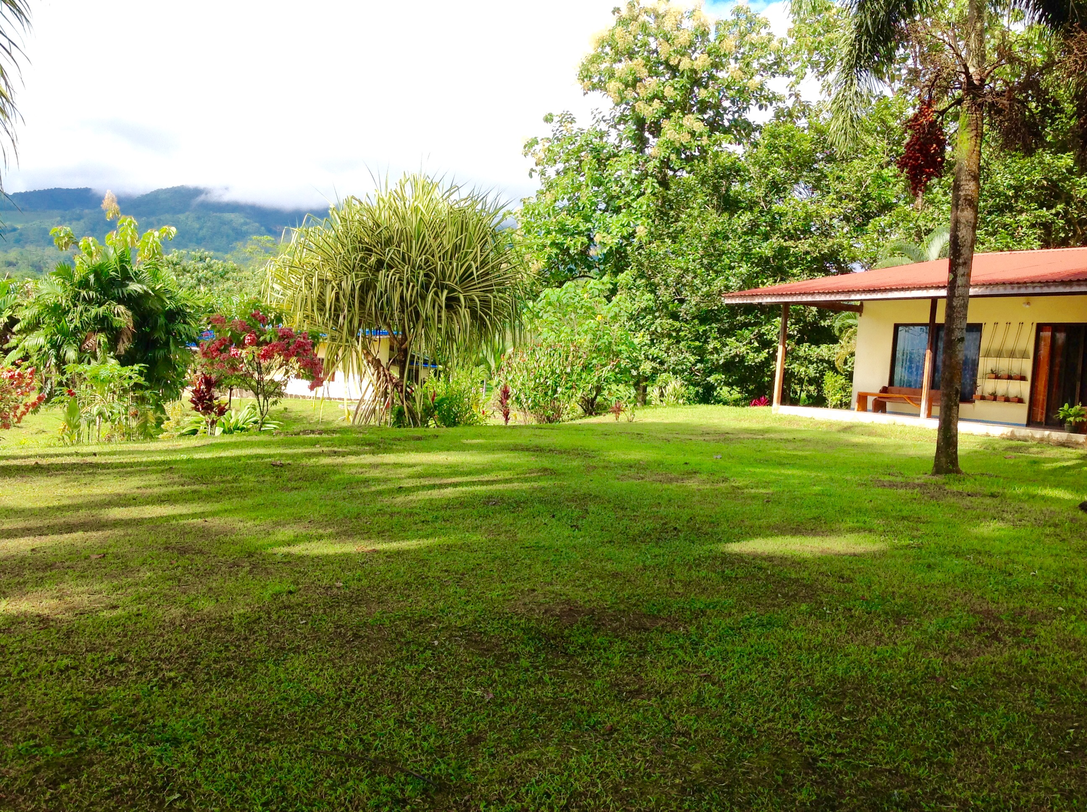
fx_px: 1097
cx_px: 544
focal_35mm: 35
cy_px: 406
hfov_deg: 52.7
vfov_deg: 40.6
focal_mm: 4.28
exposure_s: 1/864
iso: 50
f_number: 2.4
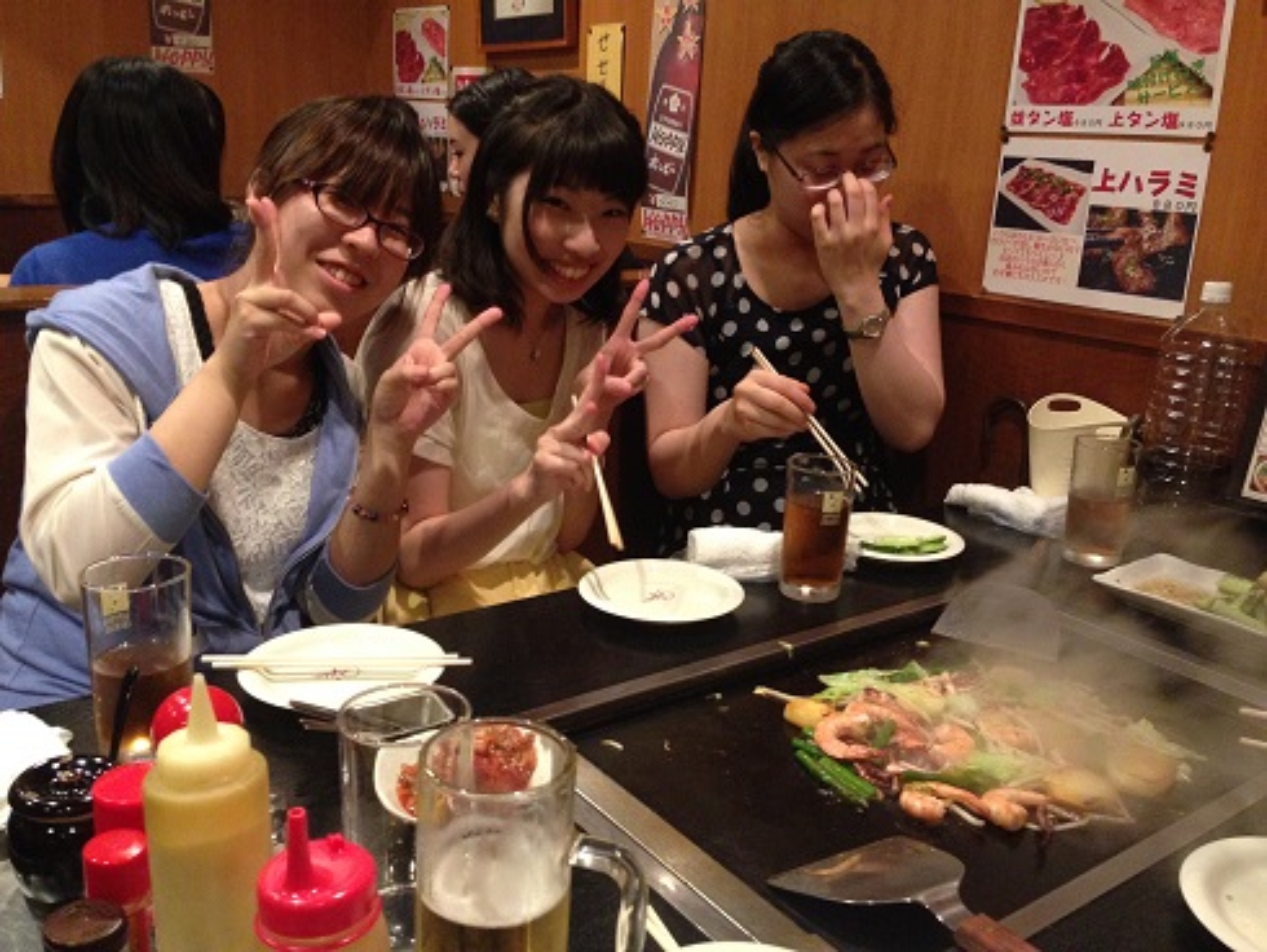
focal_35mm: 33
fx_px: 1208
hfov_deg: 55.3
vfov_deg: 43.0
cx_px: 634
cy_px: 476
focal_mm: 4.12
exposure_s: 1/20
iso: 320
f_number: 2.4
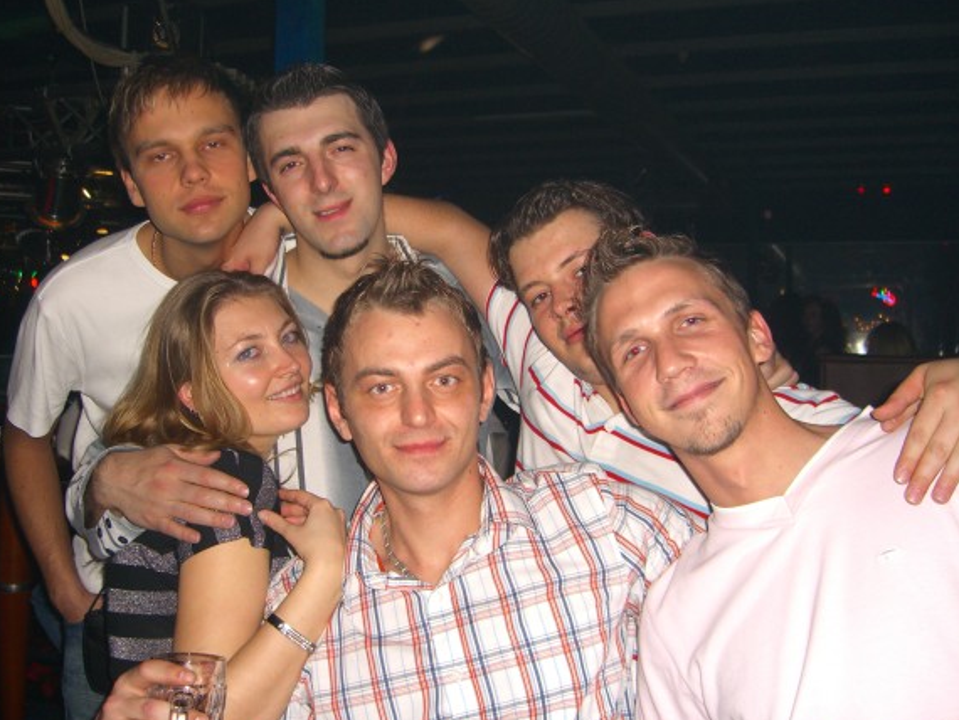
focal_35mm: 40
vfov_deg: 36.0
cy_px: 368
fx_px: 1109
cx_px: 456
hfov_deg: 46.8
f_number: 2.8
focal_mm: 7.9
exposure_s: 1/60
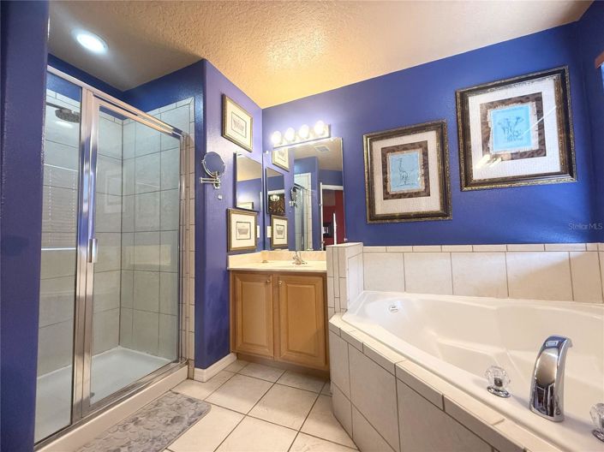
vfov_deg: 85.6
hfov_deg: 102.1
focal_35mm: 14
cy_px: 226
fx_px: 244
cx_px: 302
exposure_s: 1/120
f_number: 2.2
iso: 400
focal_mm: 2.22
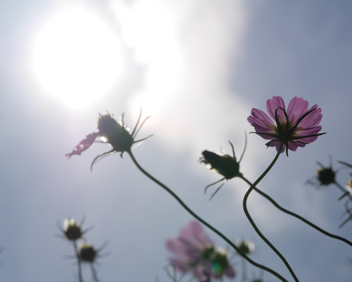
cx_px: 151
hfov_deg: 17.9
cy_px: 159
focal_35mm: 107
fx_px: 1115
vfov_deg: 14.4
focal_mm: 43
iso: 200
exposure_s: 1/6400
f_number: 5.6
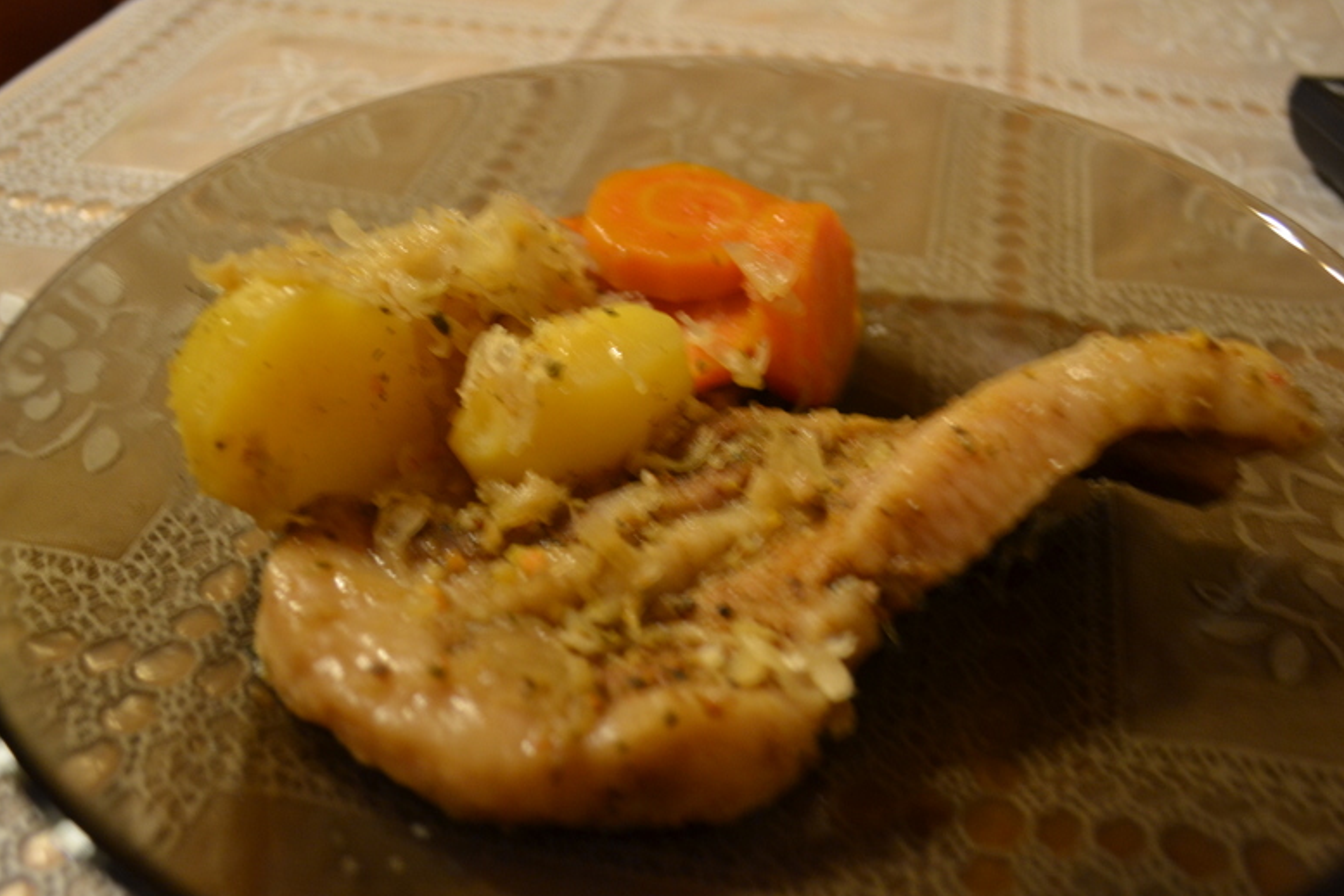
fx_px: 1269
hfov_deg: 55.8
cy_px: 443
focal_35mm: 34
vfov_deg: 38.9
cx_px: 687
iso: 800
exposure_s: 1/6
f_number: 4
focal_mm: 22
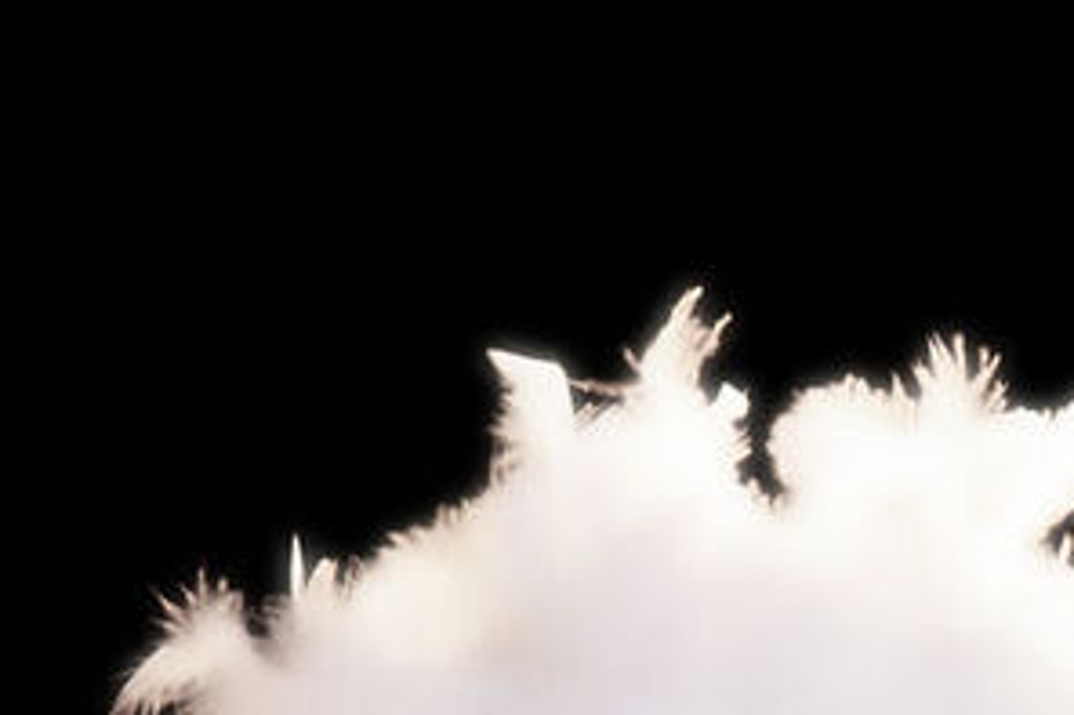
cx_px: 1807
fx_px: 7931
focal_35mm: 266
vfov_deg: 4.9
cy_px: 2103
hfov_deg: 7.6
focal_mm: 50
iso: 400
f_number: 2.8
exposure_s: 1/160
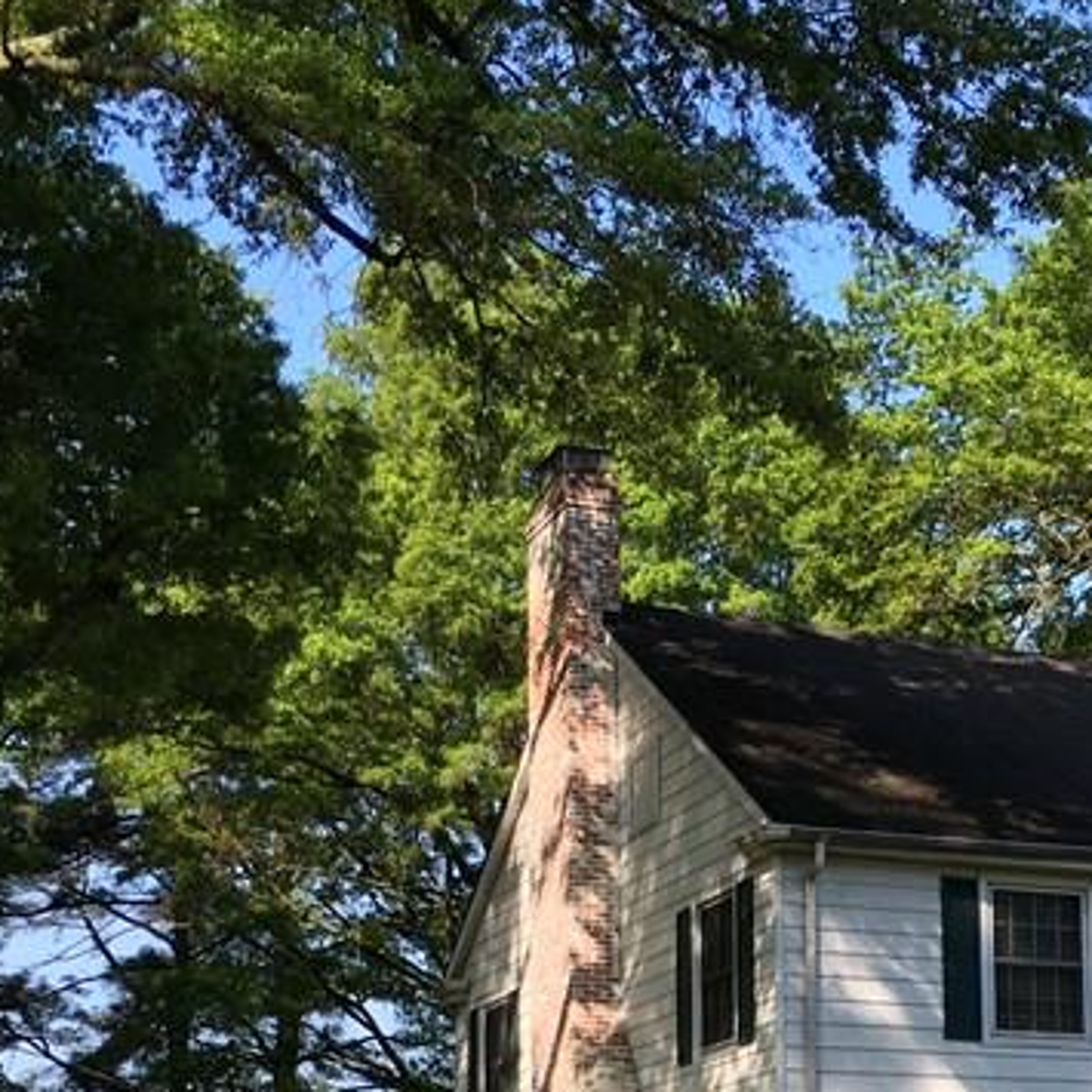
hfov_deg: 22.8
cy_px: 1163
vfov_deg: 22.2
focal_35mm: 74
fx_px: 2641
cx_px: 963
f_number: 2.2
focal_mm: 4.15
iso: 25
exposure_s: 1/635
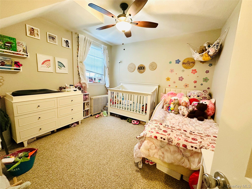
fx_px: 102
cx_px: 126
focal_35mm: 14
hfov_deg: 102.1
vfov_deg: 85.7
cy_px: 94
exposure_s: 1/60
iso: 500
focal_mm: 2.22
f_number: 2.2
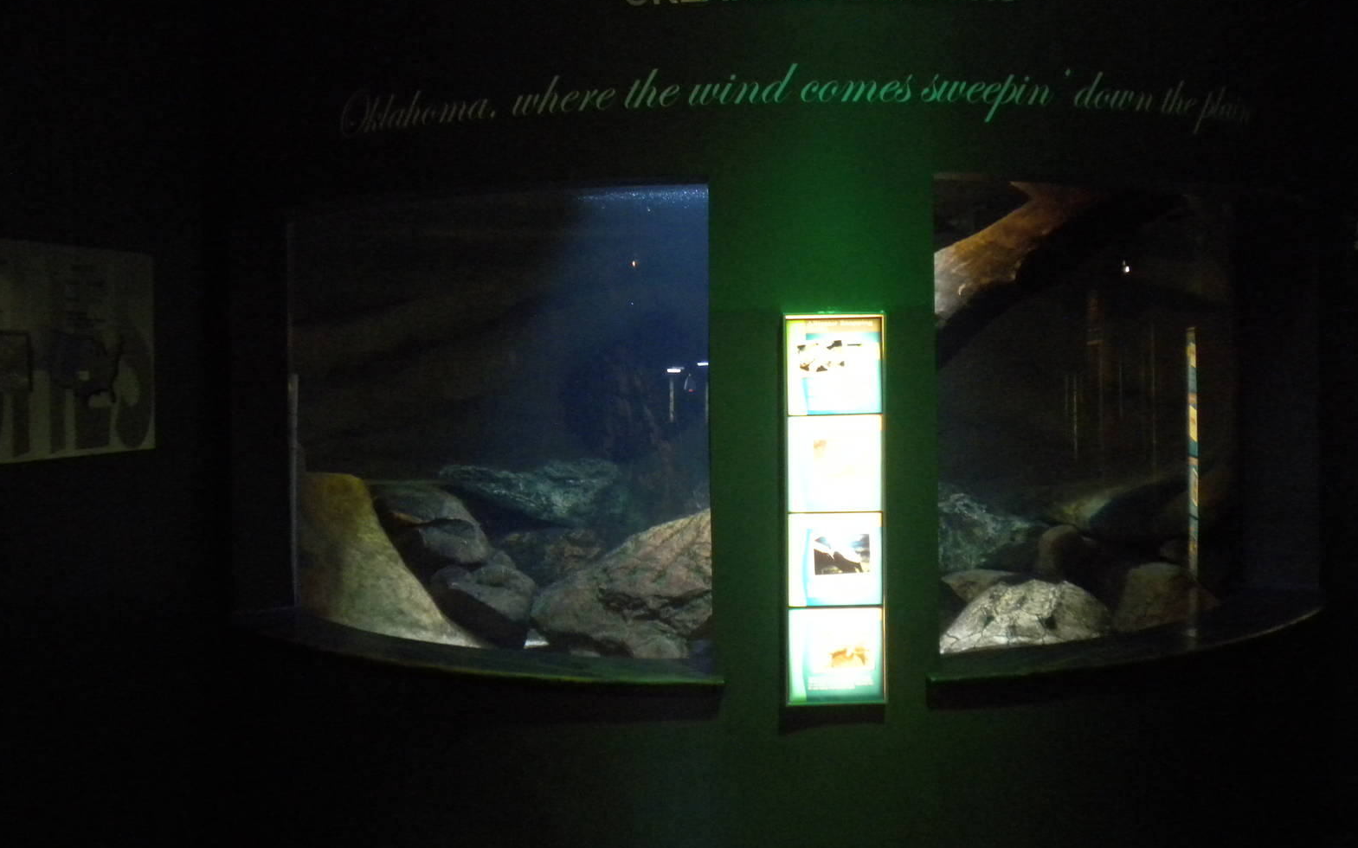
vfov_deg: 31.9
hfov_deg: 49.3
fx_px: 1480
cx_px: 675
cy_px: 375
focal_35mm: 40
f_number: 3.5
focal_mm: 6.6
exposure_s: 1/23.5
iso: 400
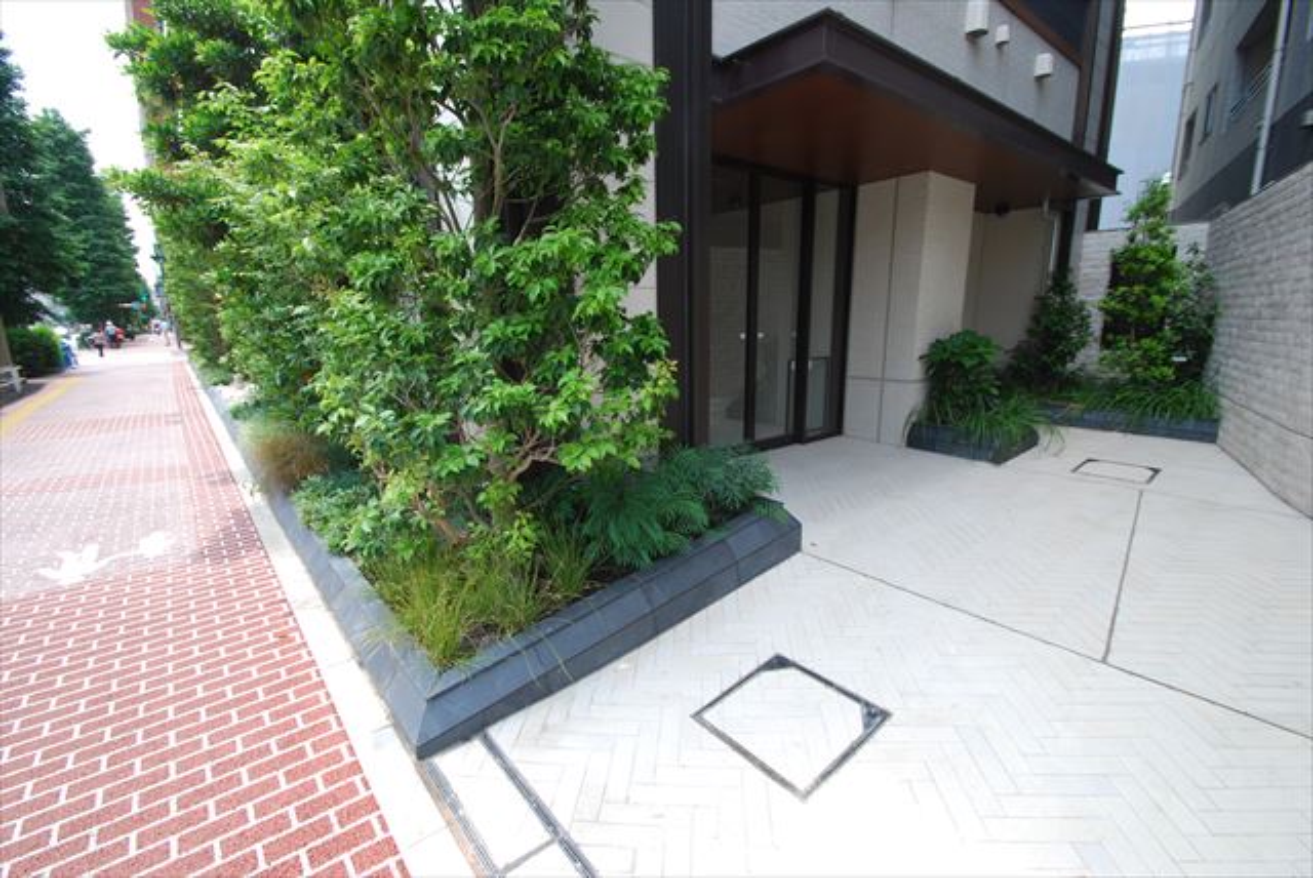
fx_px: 548
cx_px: 656
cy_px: 439
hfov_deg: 100.3
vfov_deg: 77.4
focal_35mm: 15
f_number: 5.6
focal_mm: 10
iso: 200
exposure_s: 1/125
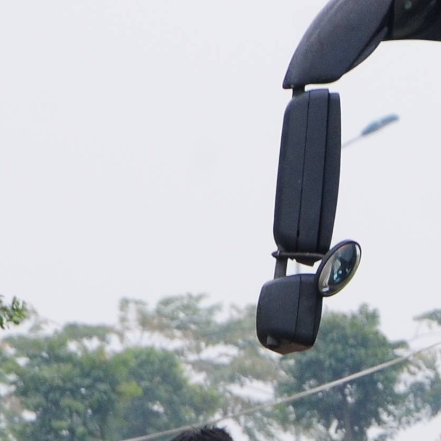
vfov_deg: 2.5
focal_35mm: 690
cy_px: 591
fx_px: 9948
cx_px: 827
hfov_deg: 2.5
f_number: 11
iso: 400
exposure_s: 1/200
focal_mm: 105
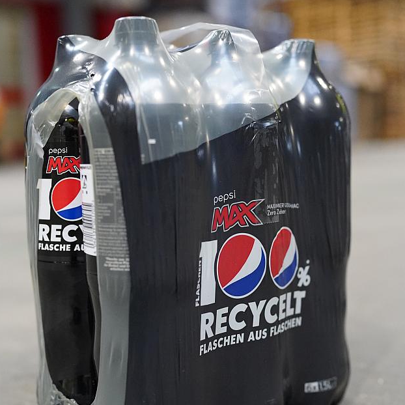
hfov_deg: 34.7
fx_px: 649
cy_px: 249
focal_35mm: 49
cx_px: 194
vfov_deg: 34.5
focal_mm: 35
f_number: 2
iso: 6400
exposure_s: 1/800
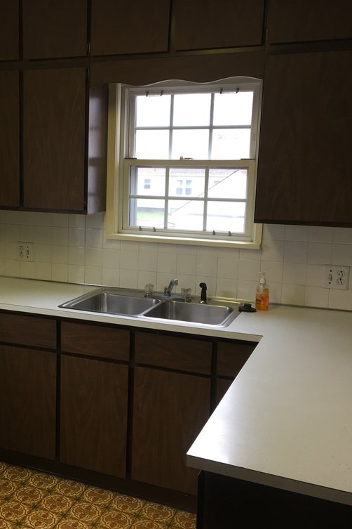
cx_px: 79
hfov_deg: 31.9
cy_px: 265
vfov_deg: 47.4
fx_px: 601
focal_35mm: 41
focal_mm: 4.15
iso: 50
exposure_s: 1/30
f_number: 2.2
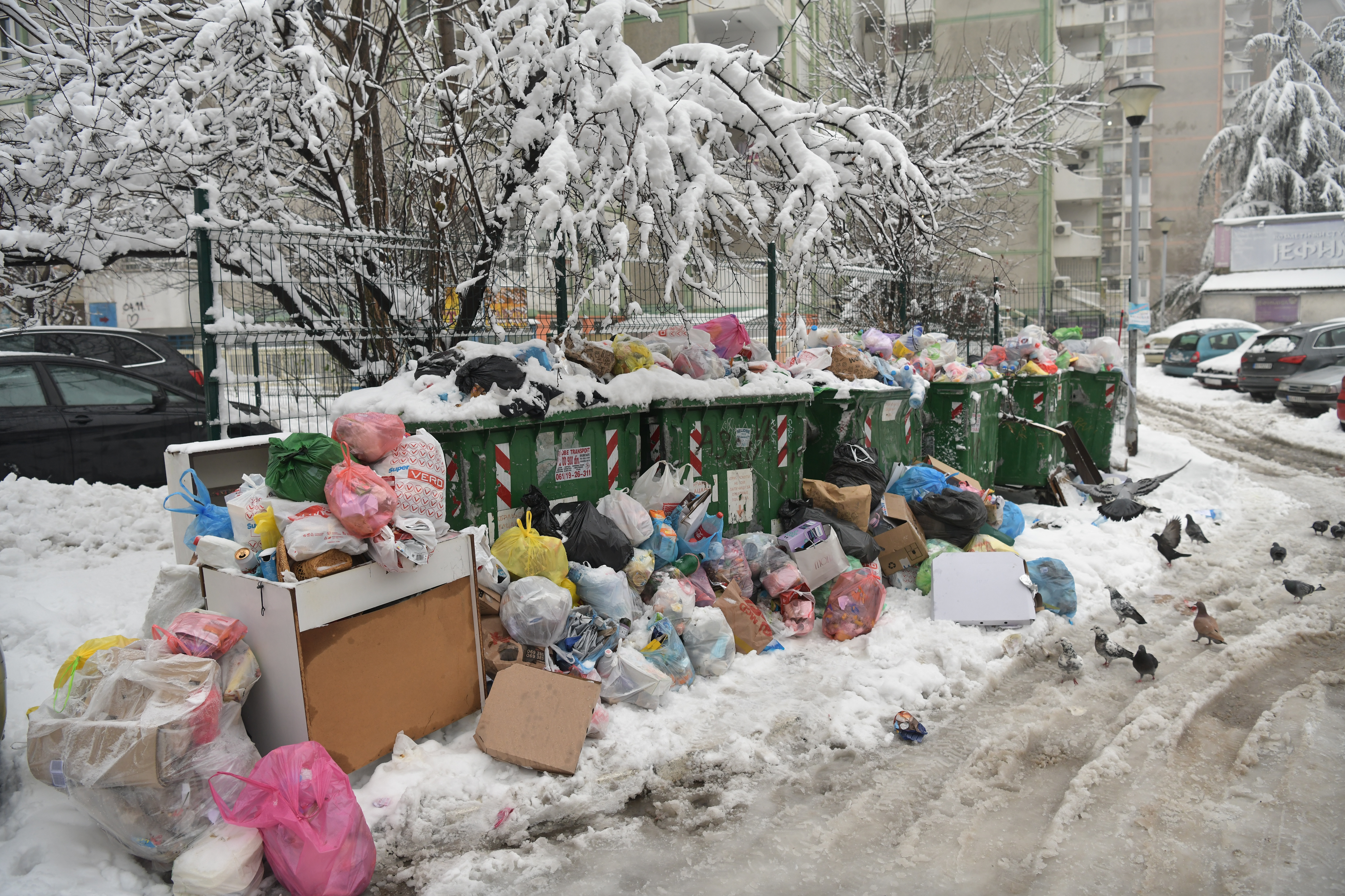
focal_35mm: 29
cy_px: 448
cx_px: 672
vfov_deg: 45.0
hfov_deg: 63.7
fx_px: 1083
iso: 800
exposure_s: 1/500
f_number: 4
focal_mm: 29
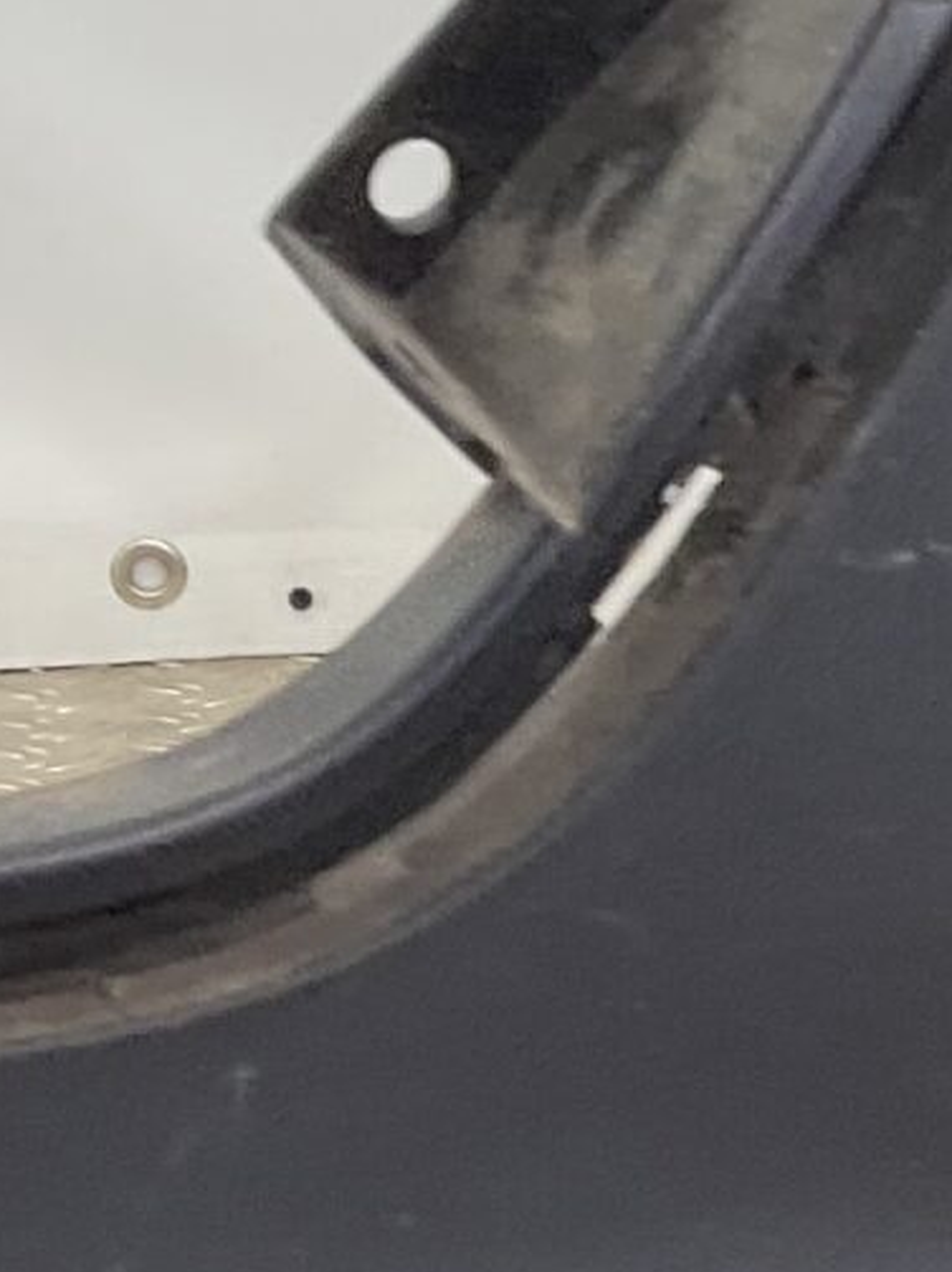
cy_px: 1049
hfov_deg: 9.5
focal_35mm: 148
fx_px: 5432
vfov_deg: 13.3
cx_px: 1727
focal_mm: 3
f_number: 1.8
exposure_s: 1/100
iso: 25
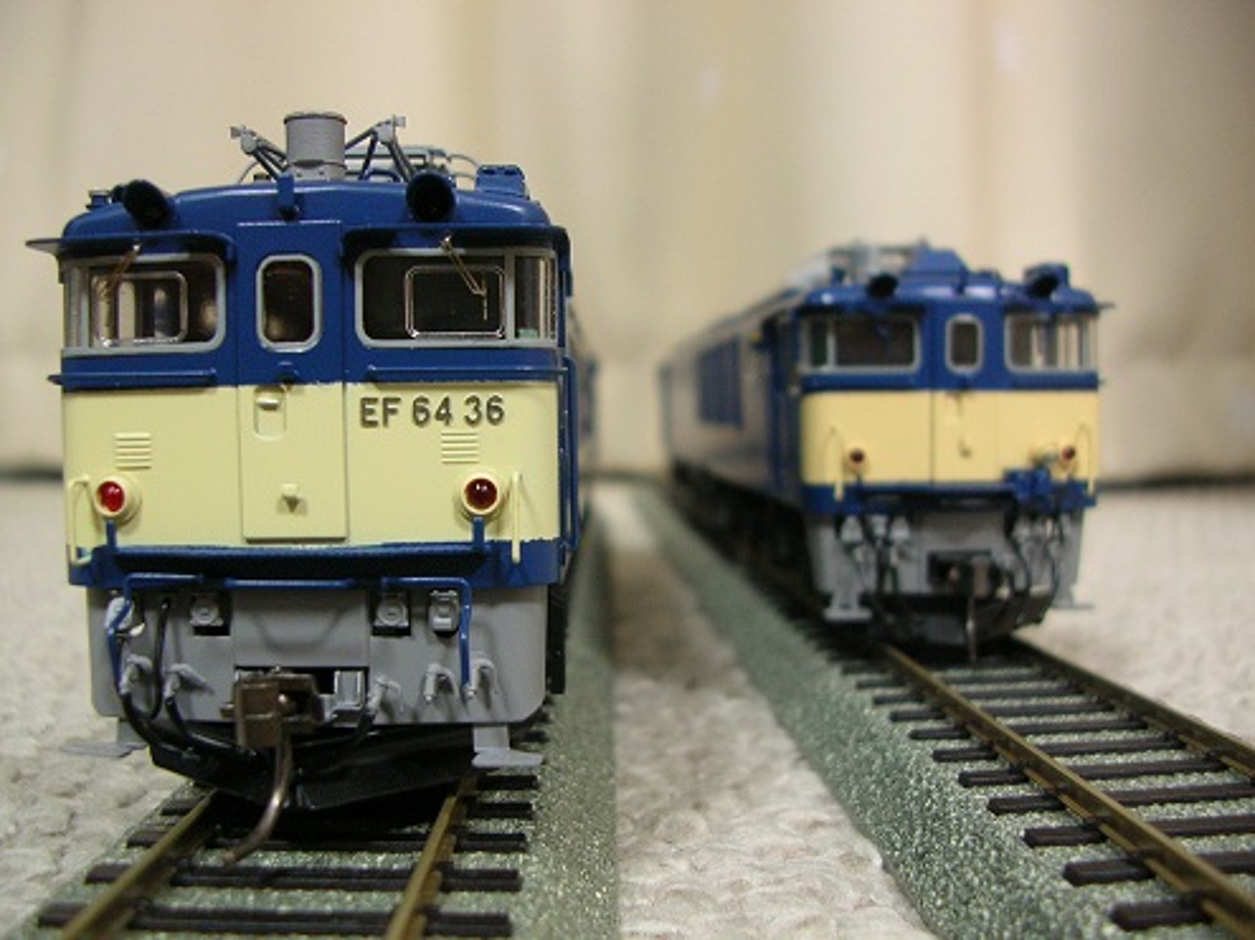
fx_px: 1269
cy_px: 470
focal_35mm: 35
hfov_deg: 52.6
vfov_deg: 40.7
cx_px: 628
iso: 95
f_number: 2.8
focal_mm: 5.8
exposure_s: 1/5.5
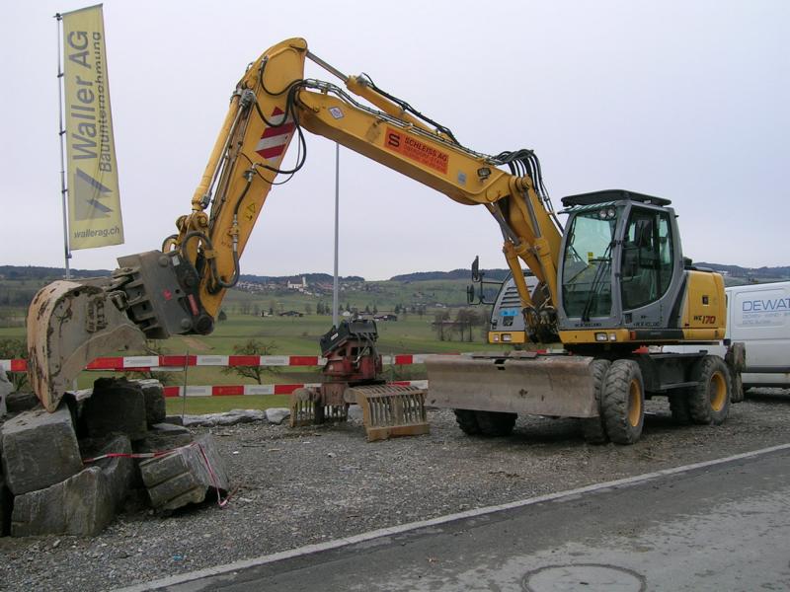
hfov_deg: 52.6
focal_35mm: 35
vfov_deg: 40.7
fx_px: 799
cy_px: 296
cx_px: 395
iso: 50
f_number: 4.8
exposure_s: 1/157
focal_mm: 5.4
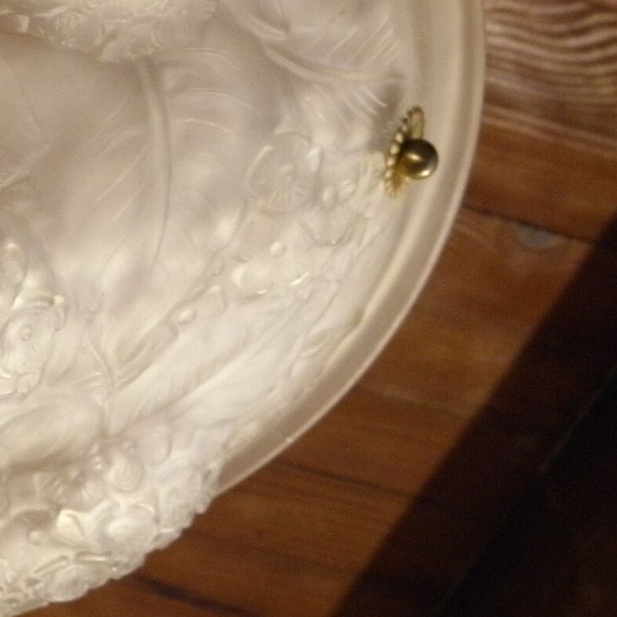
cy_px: 53
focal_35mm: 103
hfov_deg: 16.1
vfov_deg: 16.7
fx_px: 2077
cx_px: -154
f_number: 3.7
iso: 200
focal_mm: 6.4
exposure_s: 1/30
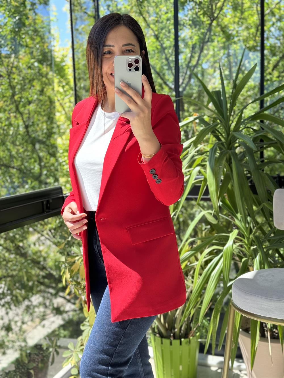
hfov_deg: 30.3
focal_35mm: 48
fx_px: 525
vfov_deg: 39.7
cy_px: 189
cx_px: 142
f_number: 1.78
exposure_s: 1/308
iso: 64
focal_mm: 6.76
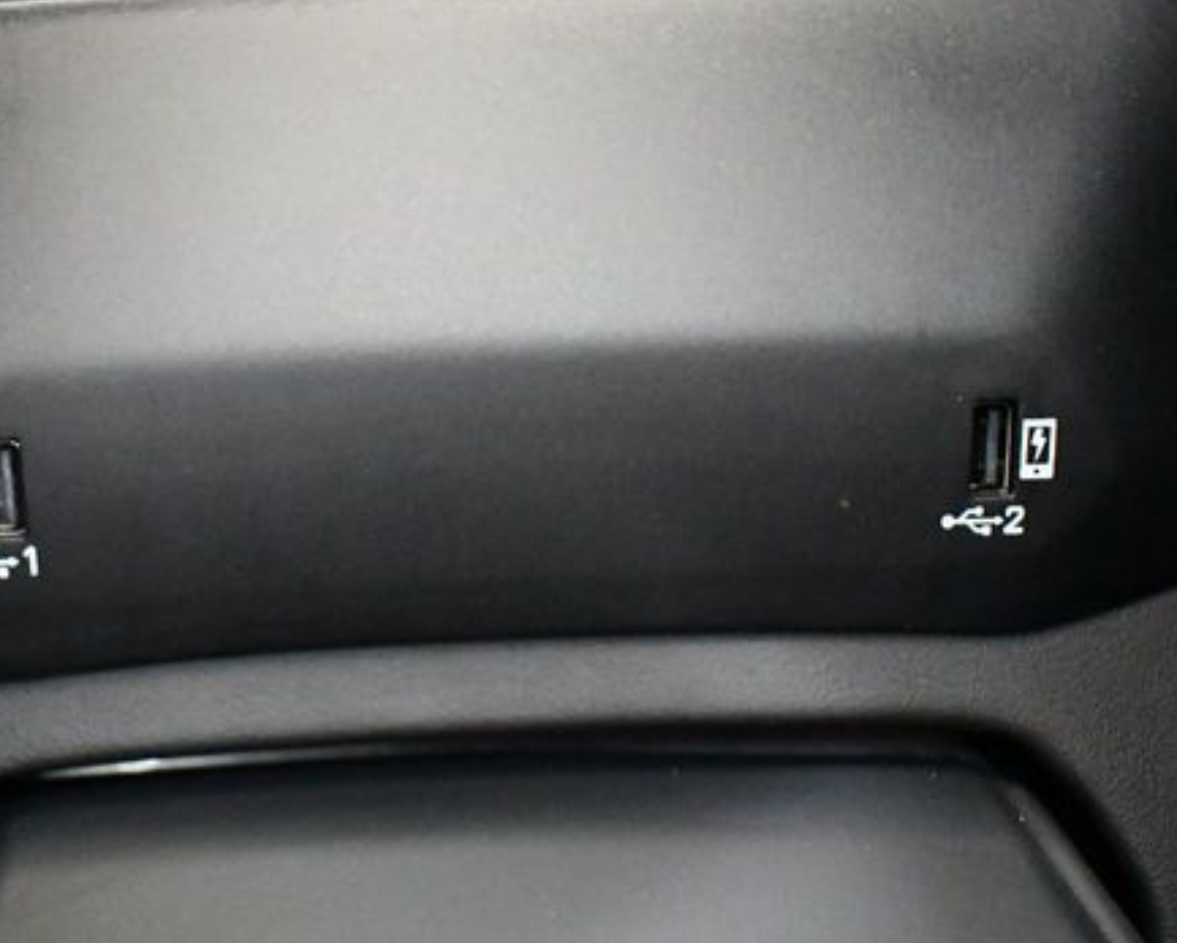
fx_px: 1743
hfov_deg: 36.7
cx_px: 334
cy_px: 491
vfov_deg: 30.3
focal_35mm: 50
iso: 12800
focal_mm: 18
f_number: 3.5
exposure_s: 1/60
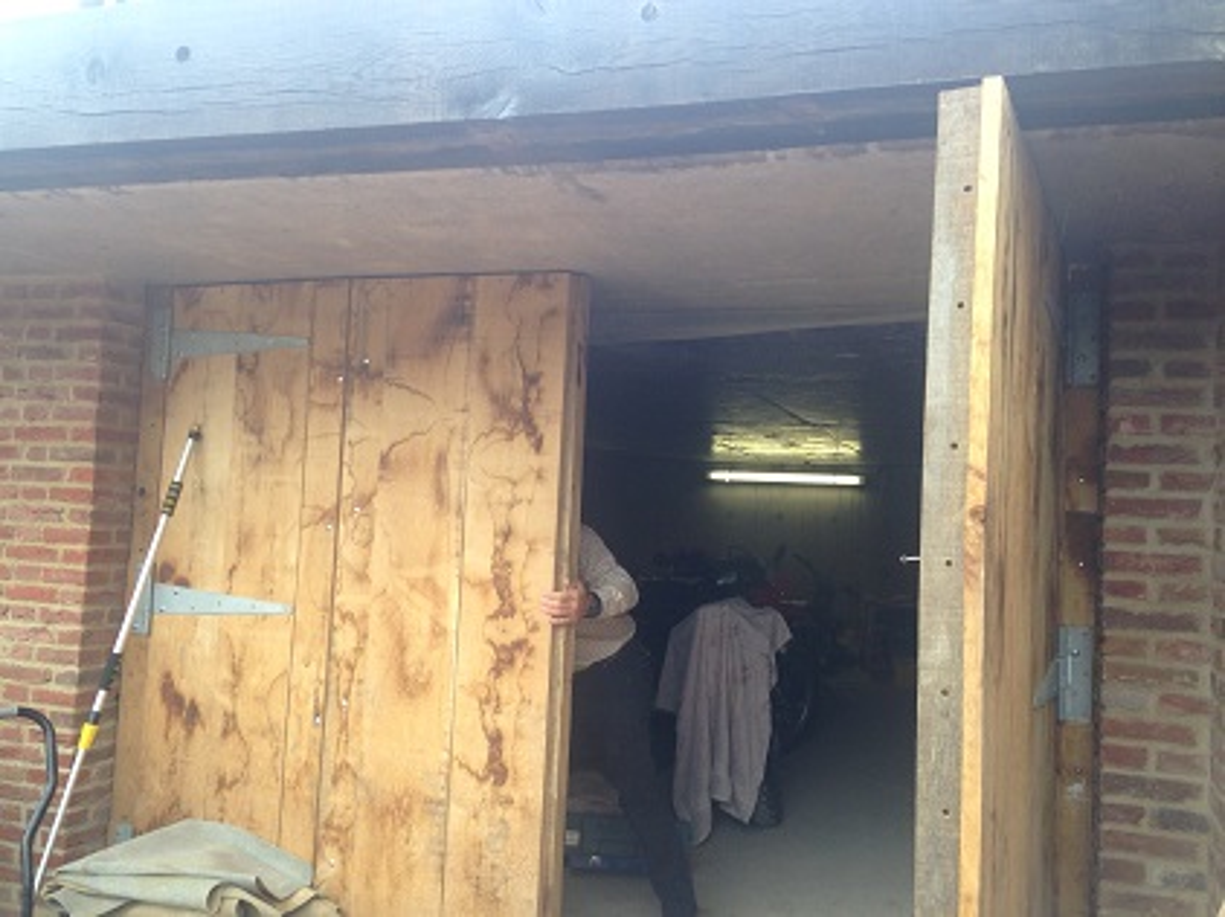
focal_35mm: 33
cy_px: 458
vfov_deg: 42.9
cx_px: 612
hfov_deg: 55.4
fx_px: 1167
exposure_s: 1/120
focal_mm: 4.12
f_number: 2.4
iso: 50
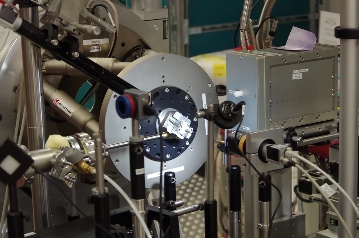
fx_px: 945
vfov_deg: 14.3
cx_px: 174
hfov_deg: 21.5
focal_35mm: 95
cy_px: 136
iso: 3200
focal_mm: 53
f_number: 4.5
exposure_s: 1/100
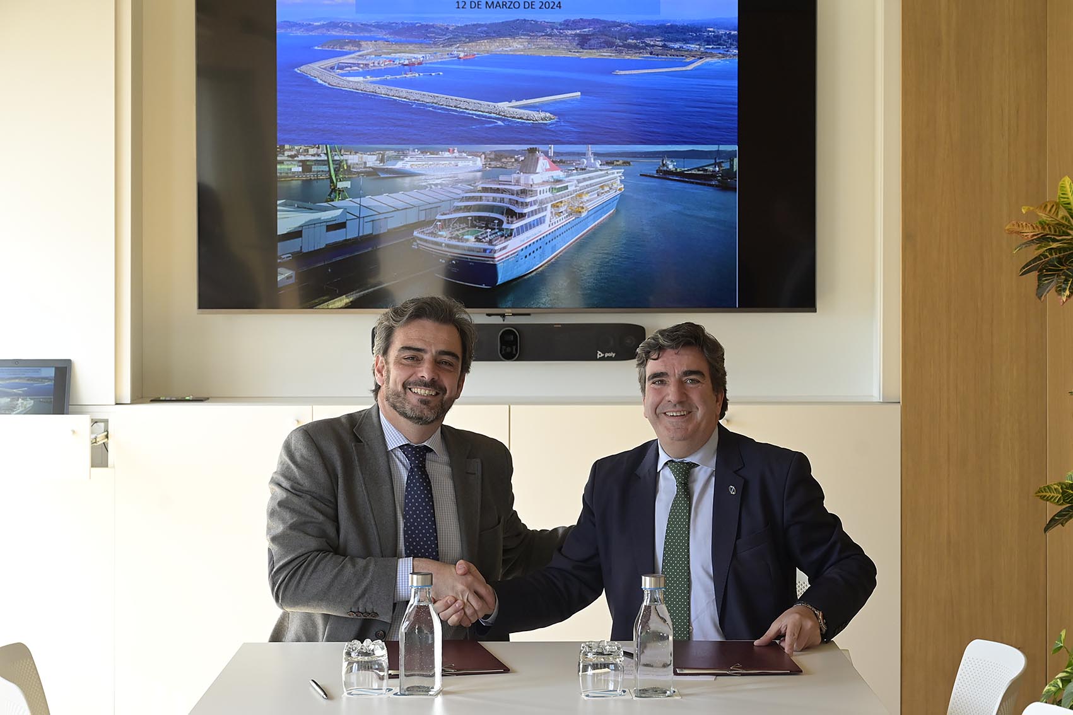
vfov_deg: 22.6
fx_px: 1788
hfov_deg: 33.4
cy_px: 358
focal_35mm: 60
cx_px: 536
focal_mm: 60
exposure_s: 1/320
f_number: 5.6
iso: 2000
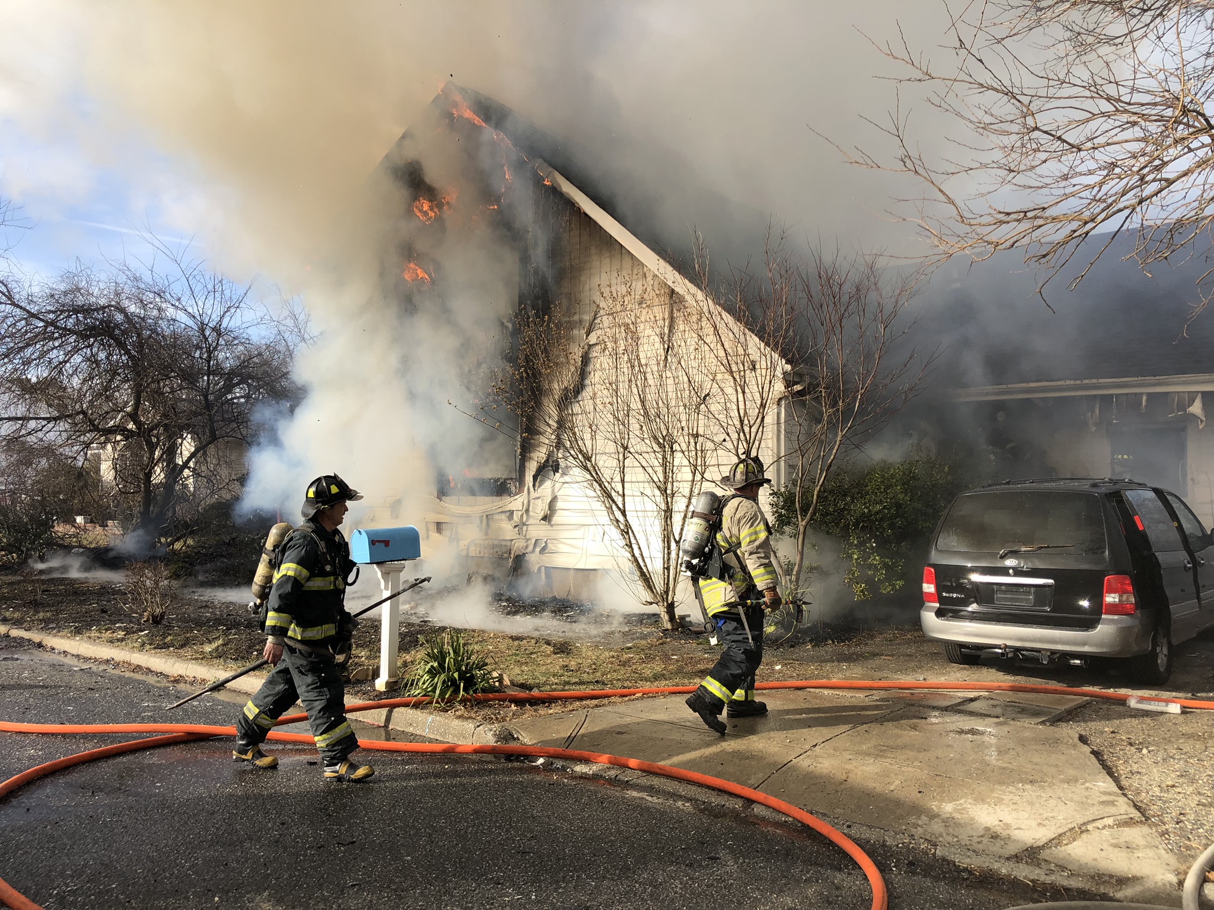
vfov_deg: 49.7
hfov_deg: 63.4
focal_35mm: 28
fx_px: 982
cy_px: 455
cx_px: 607
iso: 20
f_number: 1.8
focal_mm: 3.99
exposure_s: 1/1104
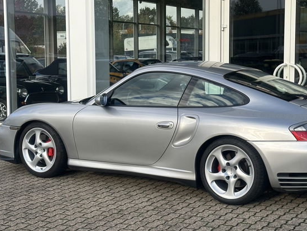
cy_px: 114
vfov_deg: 21.9
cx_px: 194
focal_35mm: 67
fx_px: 594
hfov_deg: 28.8
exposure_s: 1/1695
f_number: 1.78
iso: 64
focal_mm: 6.86
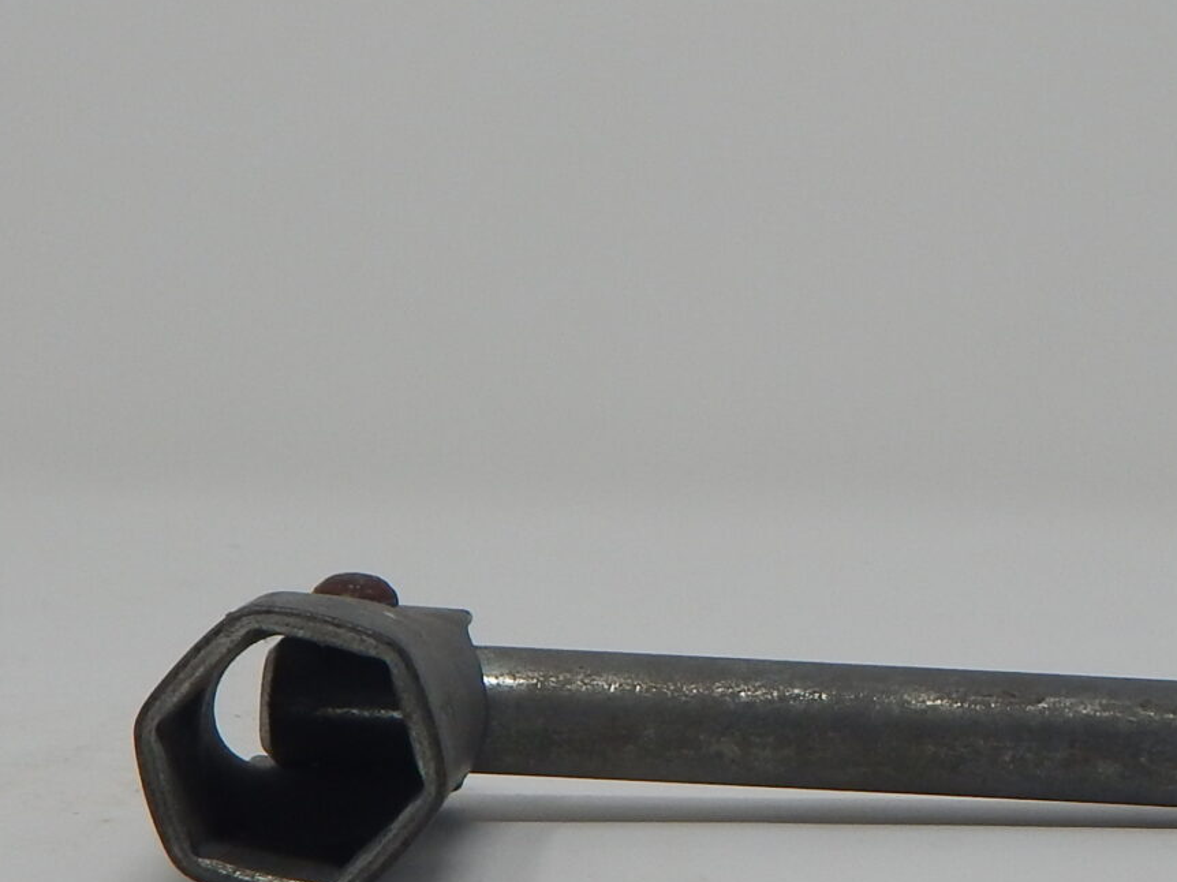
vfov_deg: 14.6
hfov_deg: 18.9
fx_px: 3433
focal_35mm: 101
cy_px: 463
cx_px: 1169
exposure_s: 1/160
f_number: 3.3
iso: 125
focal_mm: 6.1
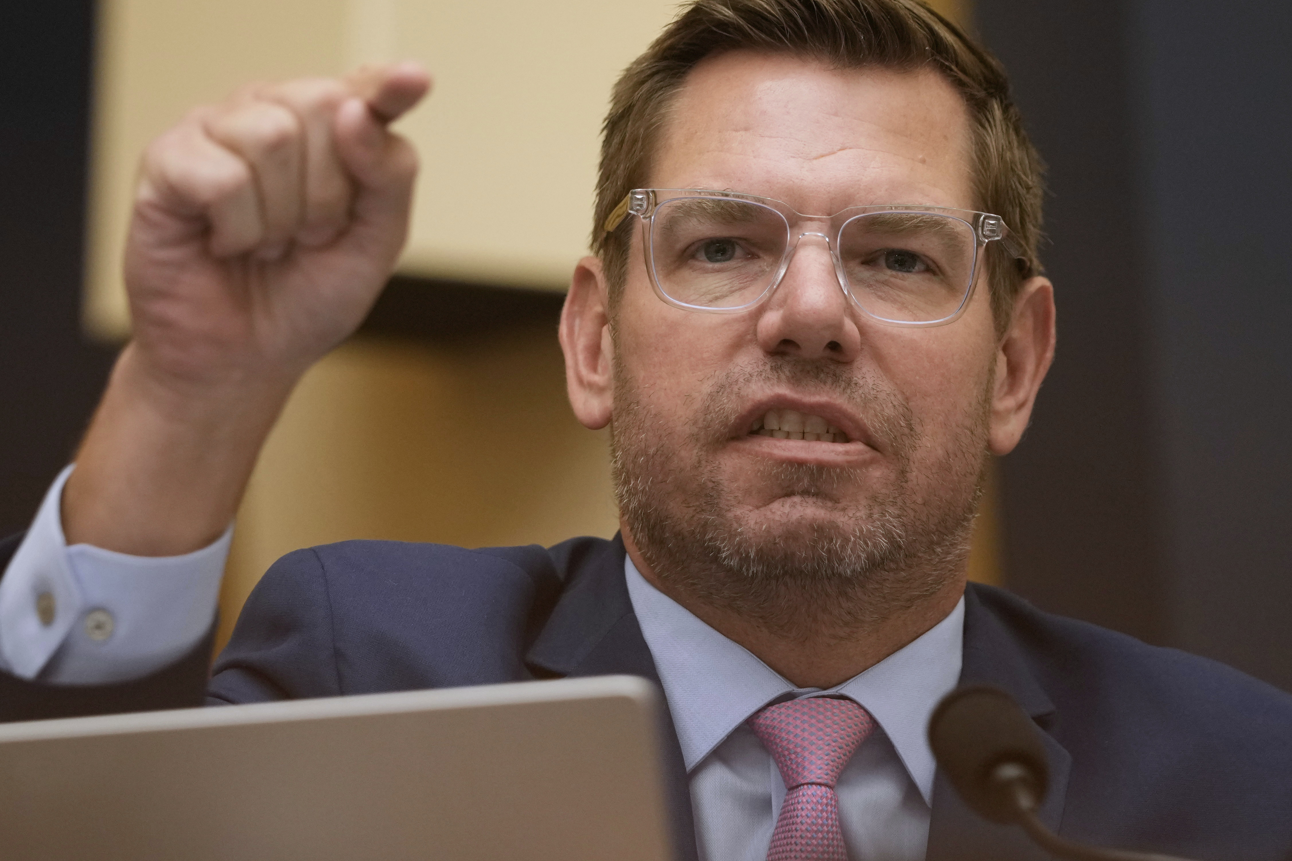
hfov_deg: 5.5
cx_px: 654
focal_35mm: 374
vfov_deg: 3.7
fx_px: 13421
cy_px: 490
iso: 2000
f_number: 2.8
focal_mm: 200
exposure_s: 1/500
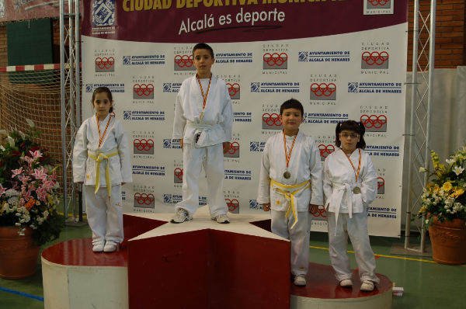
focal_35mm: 42
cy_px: 154
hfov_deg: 46.5
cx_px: 233
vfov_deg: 31.8
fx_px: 543
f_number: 4
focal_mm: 28
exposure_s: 1/60
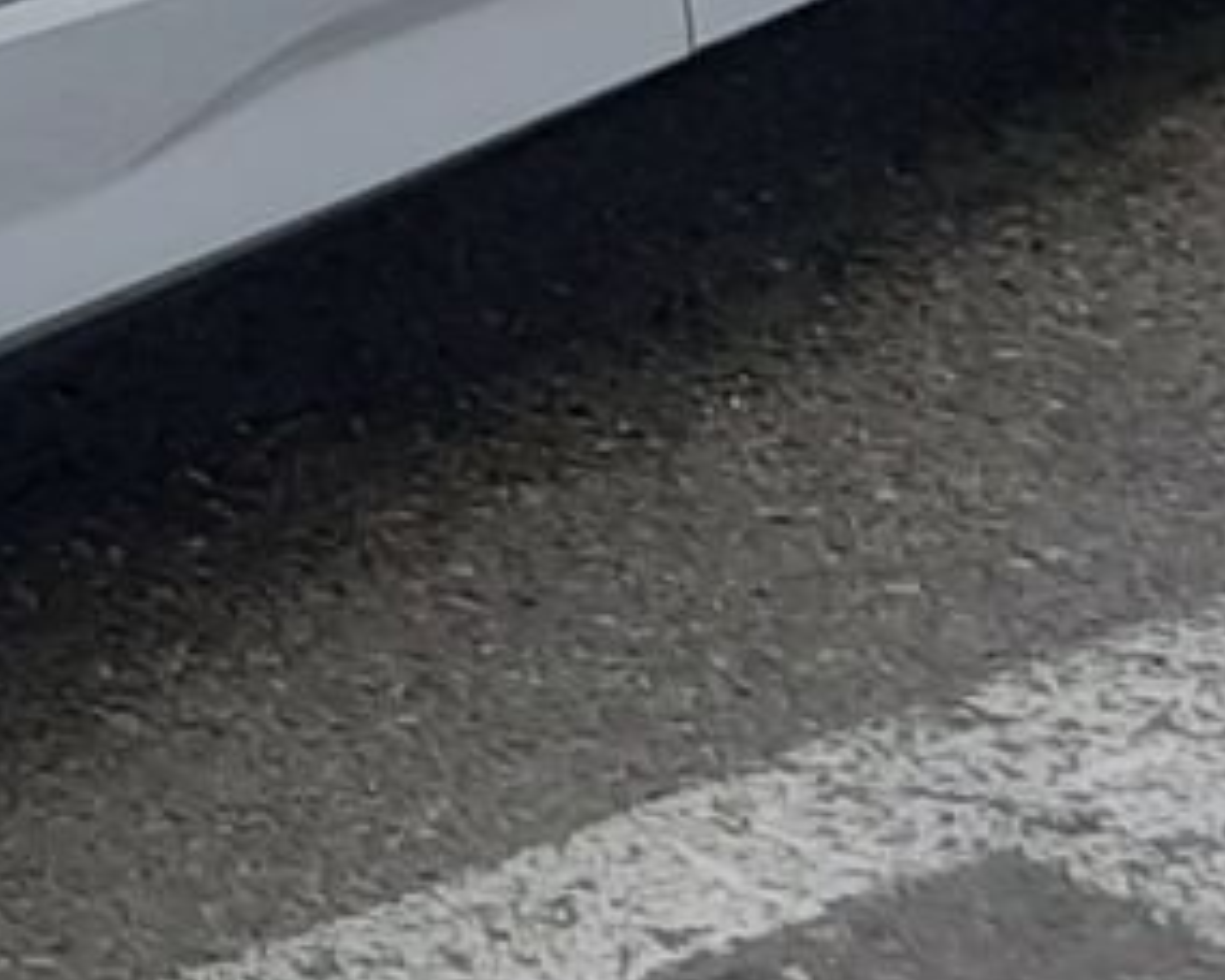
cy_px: -451
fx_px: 6200
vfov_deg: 8.8
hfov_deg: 10.3
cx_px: -1281
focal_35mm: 171
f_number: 1.7
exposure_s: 1/1698
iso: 40
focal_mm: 3.93
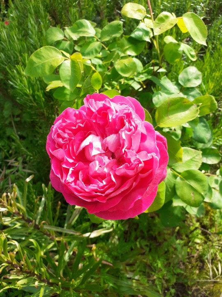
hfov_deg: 51.4
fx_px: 231
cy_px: 148
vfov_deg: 65.3
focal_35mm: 27
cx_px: 111
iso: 40
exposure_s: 1/379
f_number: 1.9
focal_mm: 3.6
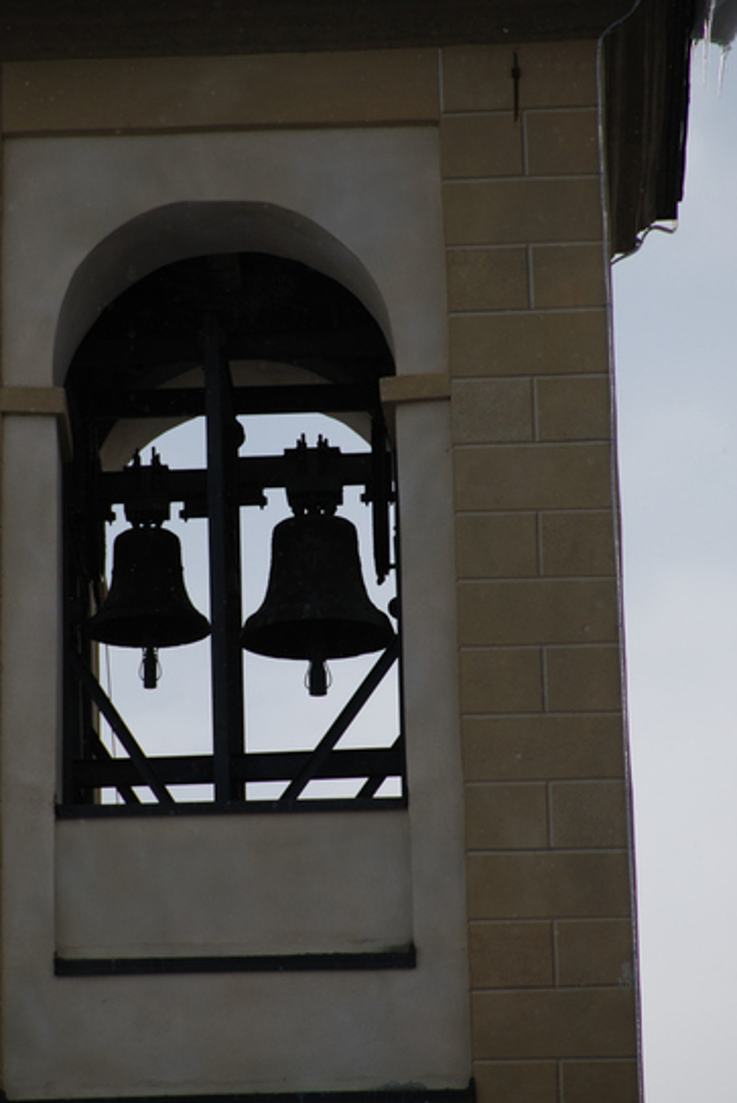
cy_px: 534
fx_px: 11861
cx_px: 303
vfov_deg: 5.3
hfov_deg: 3.6
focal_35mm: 387
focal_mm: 200
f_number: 5.6
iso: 100
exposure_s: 1/1000
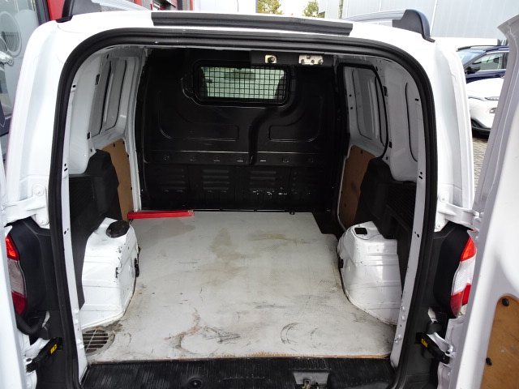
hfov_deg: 71.6
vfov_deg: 56.8
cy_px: 194
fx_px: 360
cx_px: 260
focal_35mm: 24
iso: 200
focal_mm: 4.25
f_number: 3.5
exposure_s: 1/200
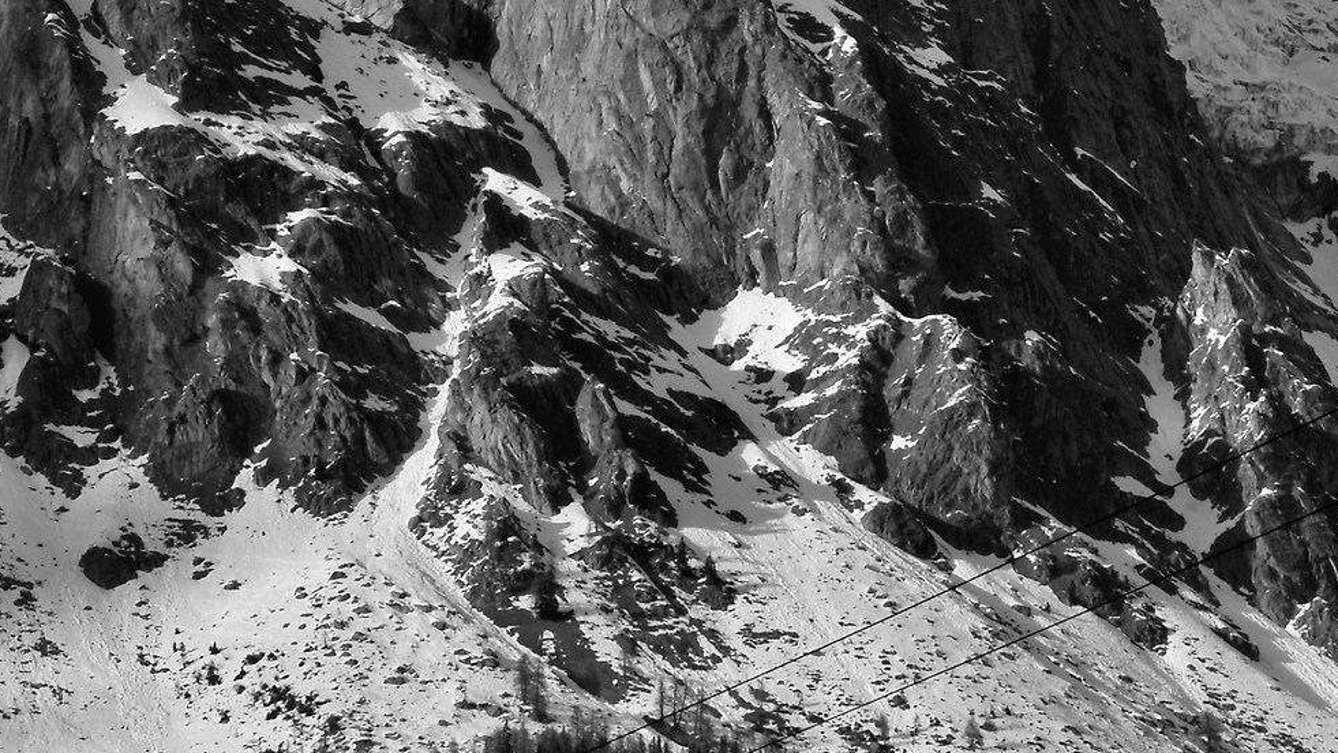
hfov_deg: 8.0
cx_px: 987
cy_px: -265
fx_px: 9544
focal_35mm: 269
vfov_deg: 4.5
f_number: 11
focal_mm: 105
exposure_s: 1/200
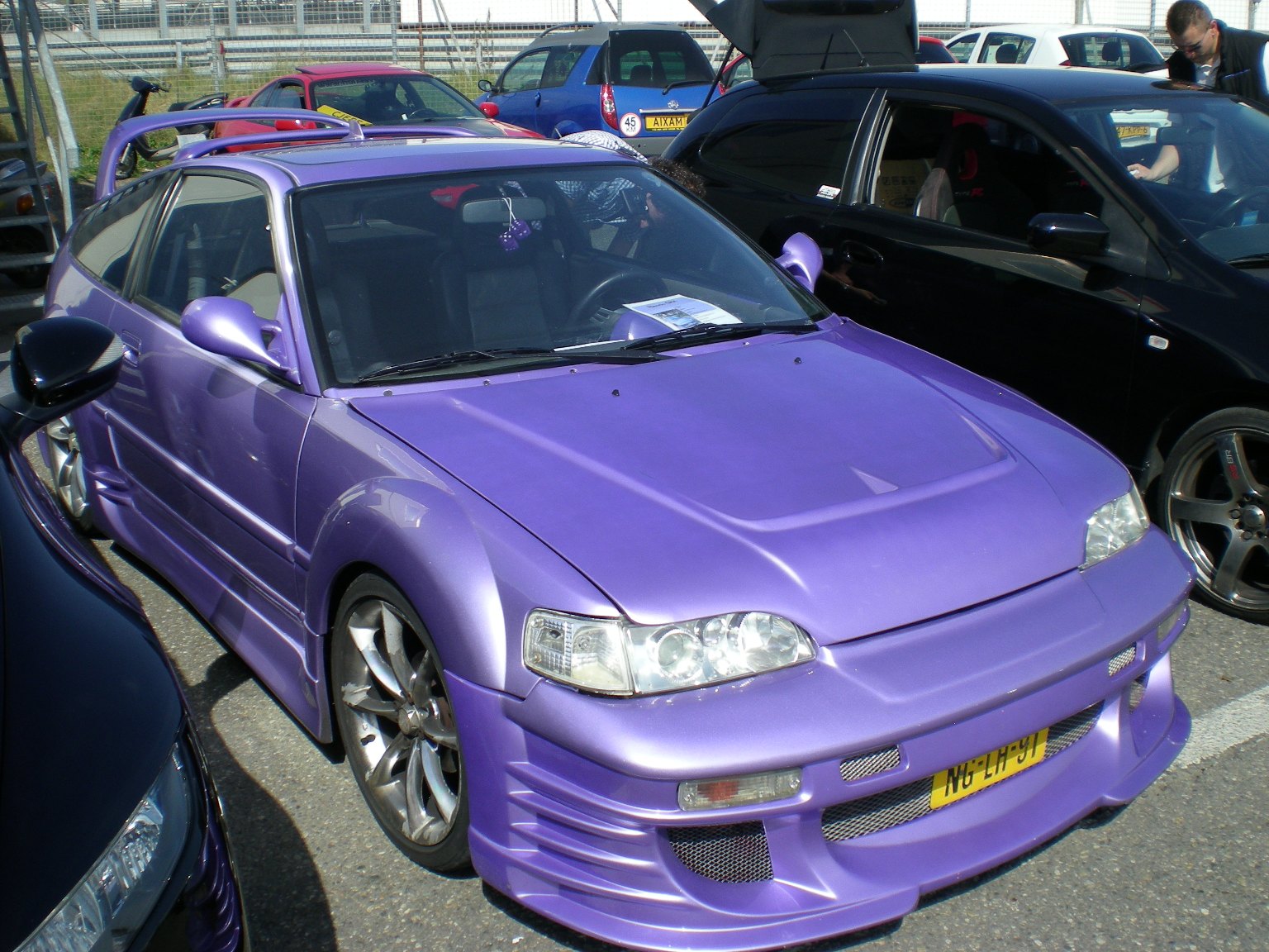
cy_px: 476
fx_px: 1393
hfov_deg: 49.0
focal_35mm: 38
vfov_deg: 37.7
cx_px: 634
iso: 50
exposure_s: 1/370
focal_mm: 6.3
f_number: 4.6
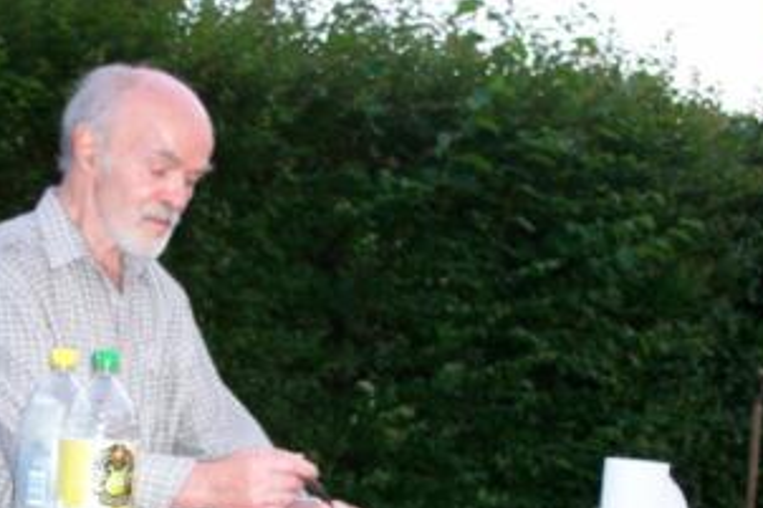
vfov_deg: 23.0
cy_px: 416
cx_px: 258
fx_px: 1229
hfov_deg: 34.2
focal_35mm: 58
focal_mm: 7.5
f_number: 2.8
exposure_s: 1/30
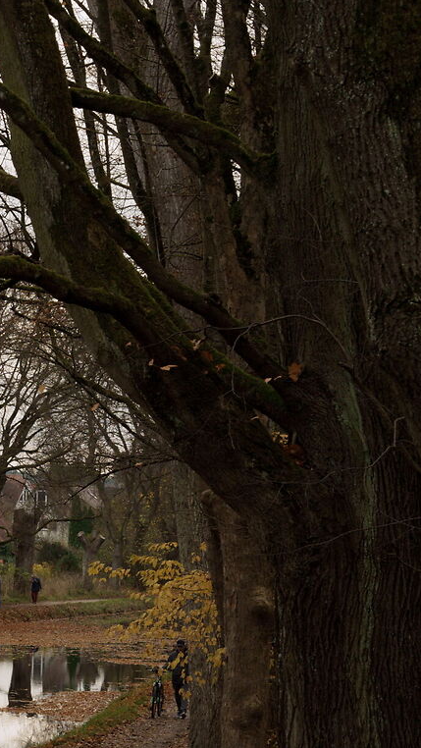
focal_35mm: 165
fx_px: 3272
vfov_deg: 12.9
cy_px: 665
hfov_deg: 6.9
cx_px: -655
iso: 400
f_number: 8
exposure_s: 1/40
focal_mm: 50
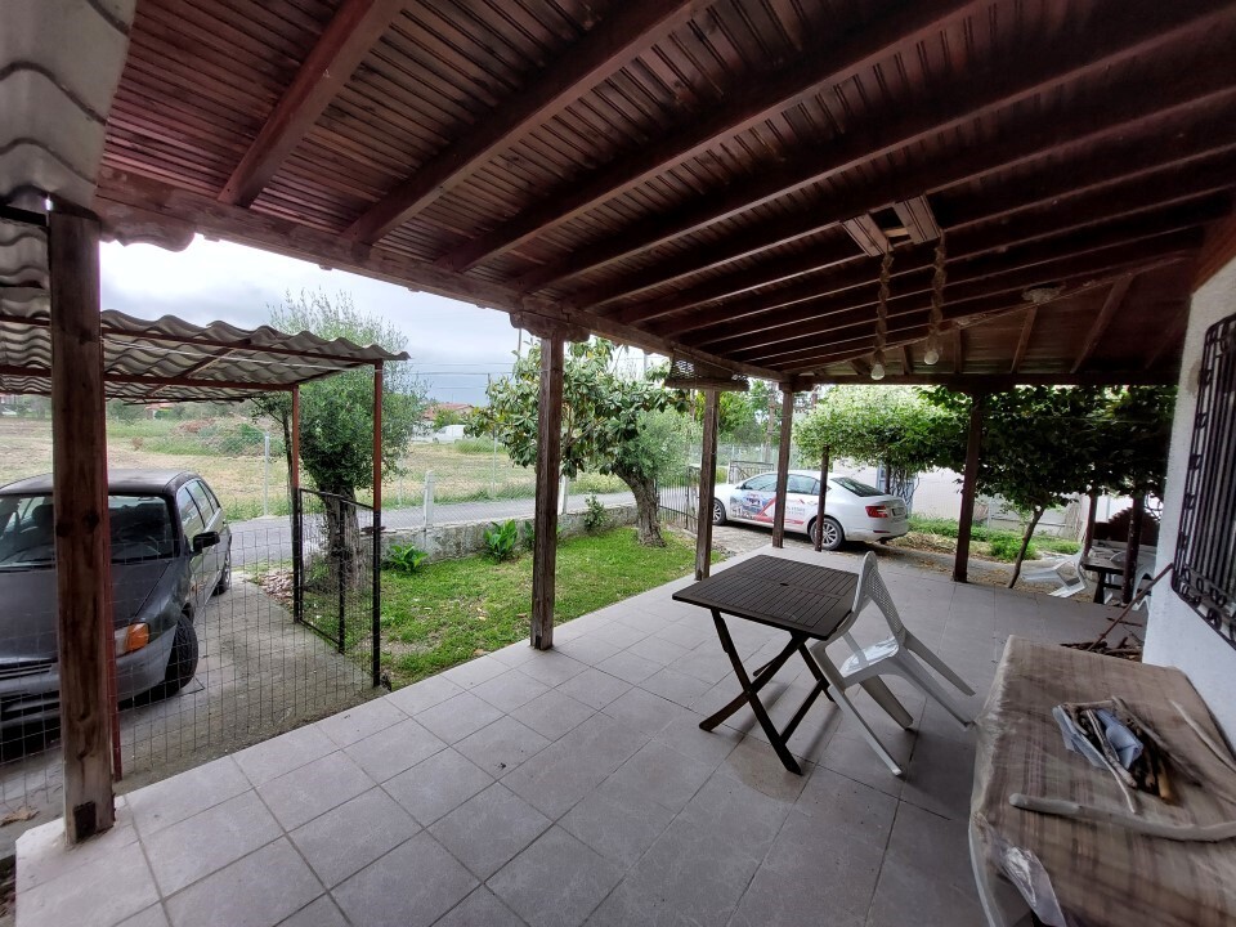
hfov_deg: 106.2
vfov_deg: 89.9
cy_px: 464
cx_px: 618
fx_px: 464
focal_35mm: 13
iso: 50
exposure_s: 1/212
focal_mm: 1.74
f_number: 2.2
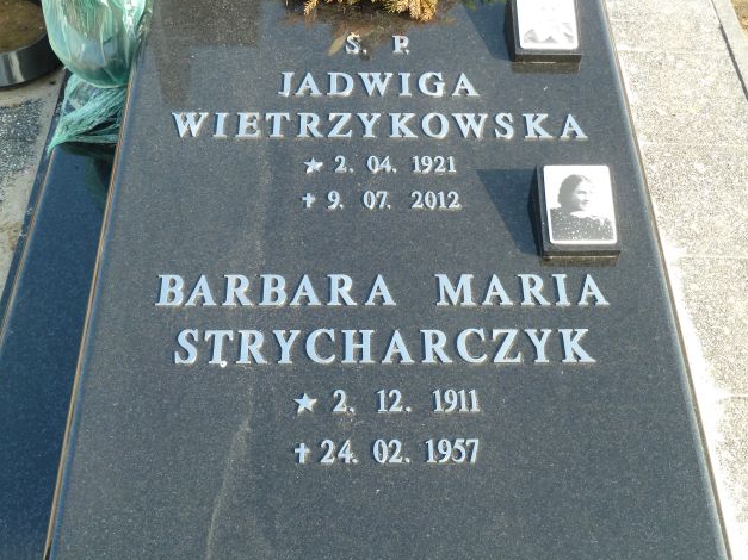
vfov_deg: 29.7
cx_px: 371
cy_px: 279
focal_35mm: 49
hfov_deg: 38.9
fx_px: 1059
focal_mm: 7.9
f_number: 4
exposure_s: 1/100
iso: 80
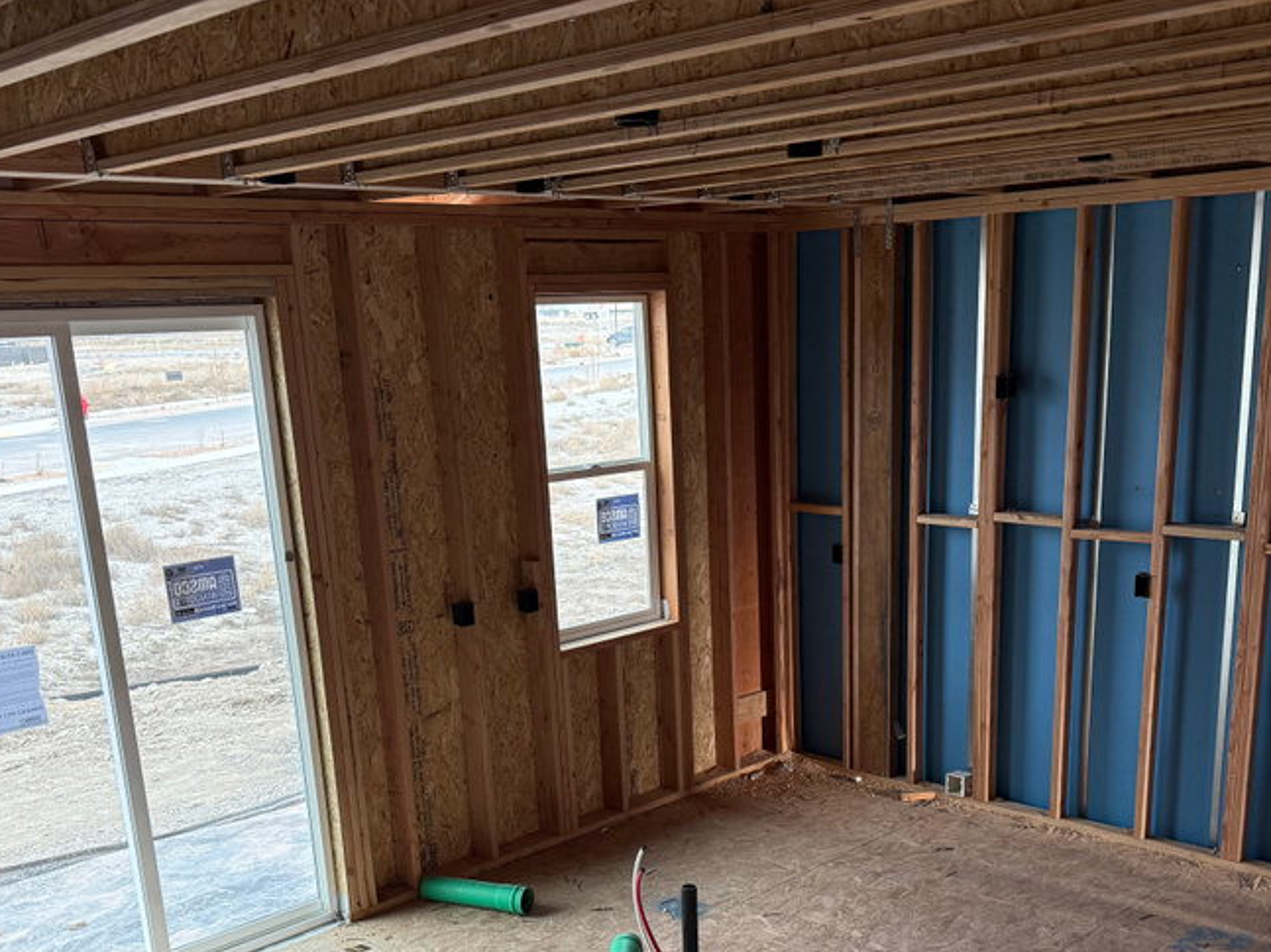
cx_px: 695
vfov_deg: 36.7
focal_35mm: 38
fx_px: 1395
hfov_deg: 48.9
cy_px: 734
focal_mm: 6.76
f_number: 1.78
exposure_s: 1/121
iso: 200
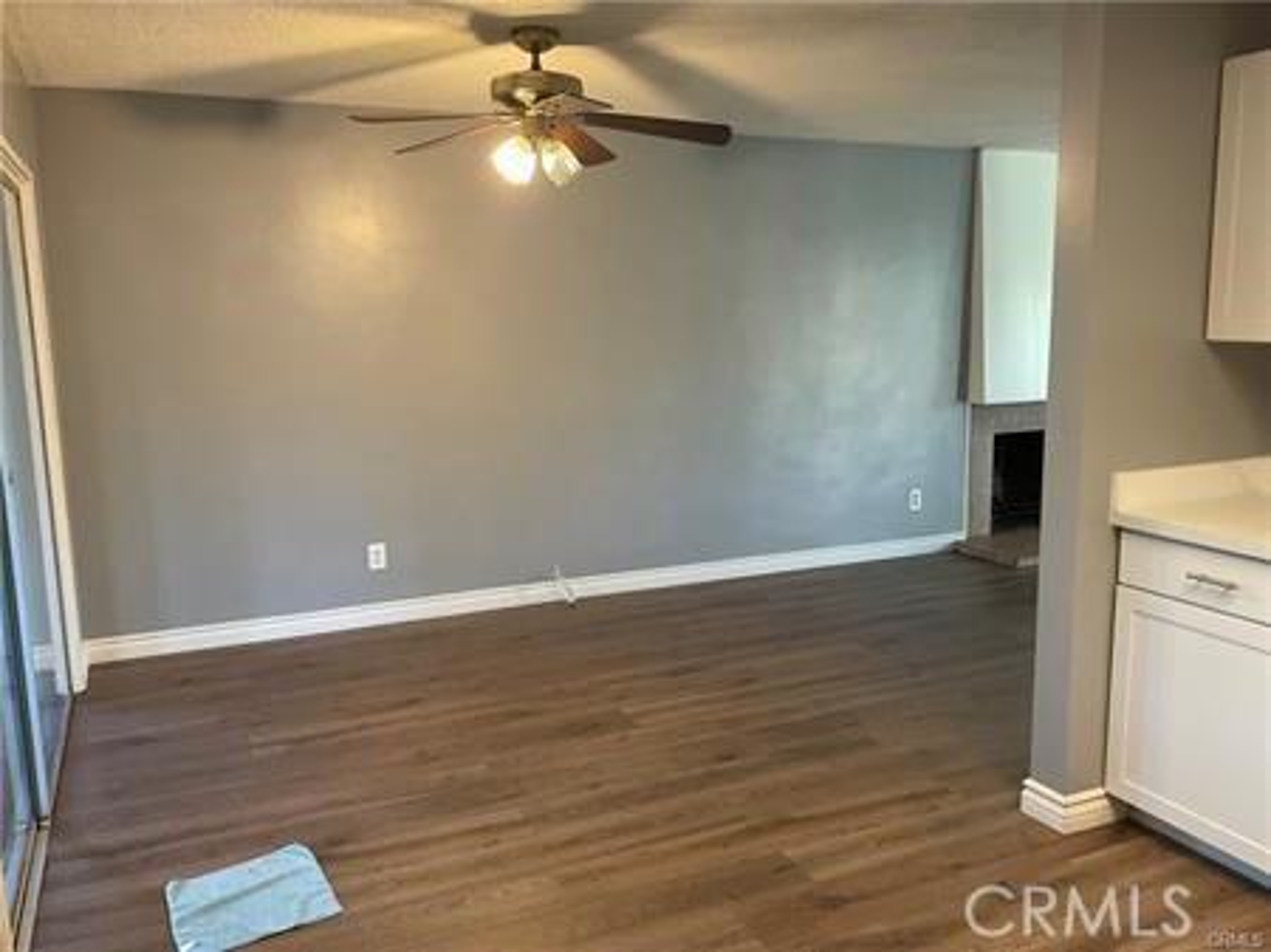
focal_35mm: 29
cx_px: 636
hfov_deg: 61.7
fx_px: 1064
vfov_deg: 48.2
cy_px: 476
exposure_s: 1/60
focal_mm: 3
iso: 160
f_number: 1.8
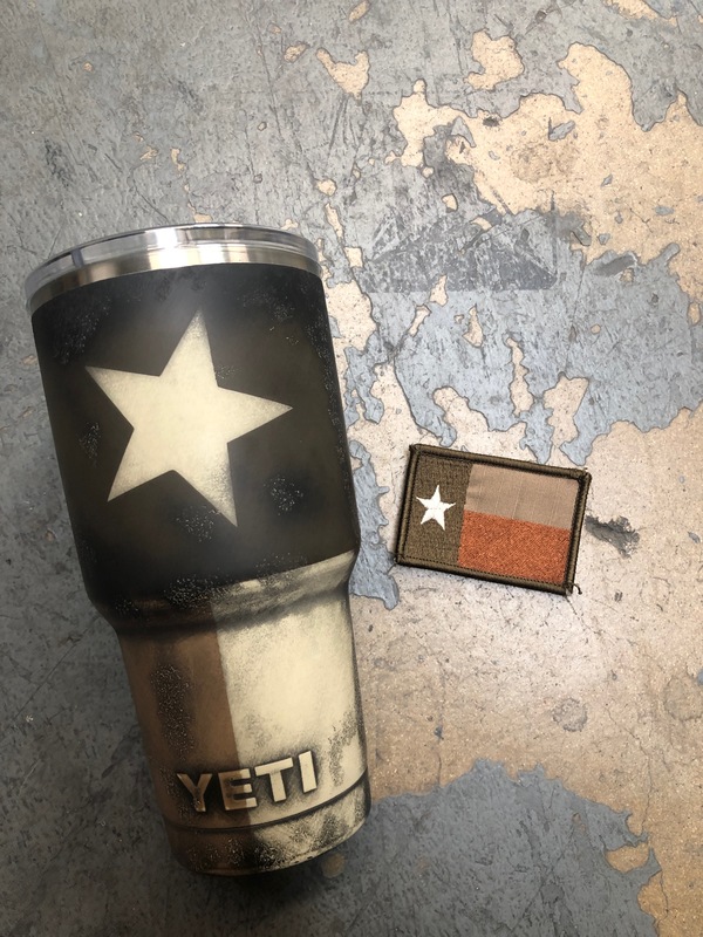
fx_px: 758
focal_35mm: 28
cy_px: 468
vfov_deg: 63.4
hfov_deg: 49.7
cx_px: 352
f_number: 1.8
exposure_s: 1/17
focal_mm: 4
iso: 40
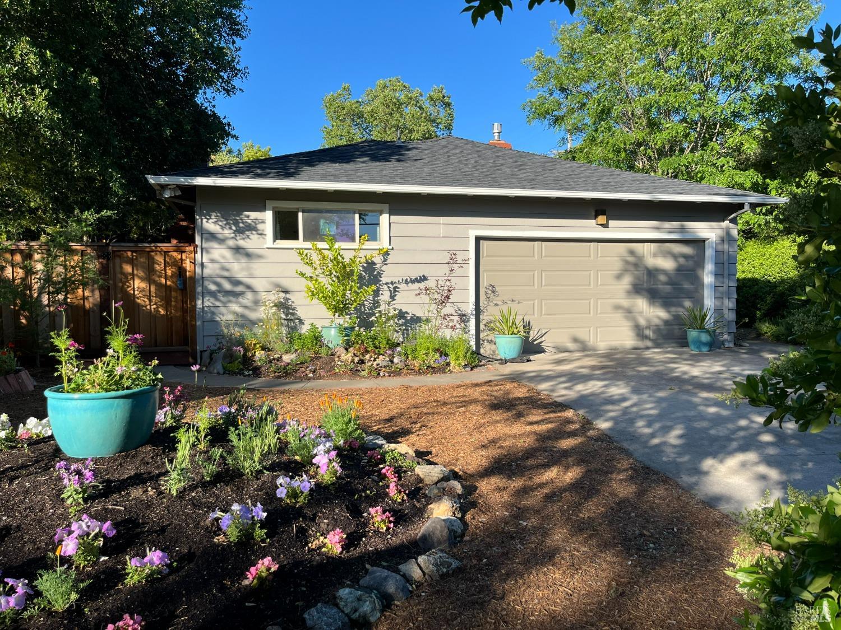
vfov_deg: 53.1
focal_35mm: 26
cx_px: 420
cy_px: 315
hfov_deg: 67.3
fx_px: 632
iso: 50
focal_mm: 5.1
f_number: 1.6
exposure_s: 1/1776
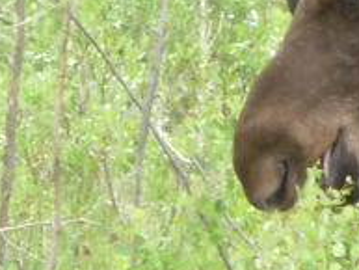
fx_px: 13221
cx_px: 426
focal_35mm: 1274
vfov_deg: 1.2
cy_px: 41
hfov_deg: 1.6
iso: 160
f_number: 4.9
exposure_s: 1/60
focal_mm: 47
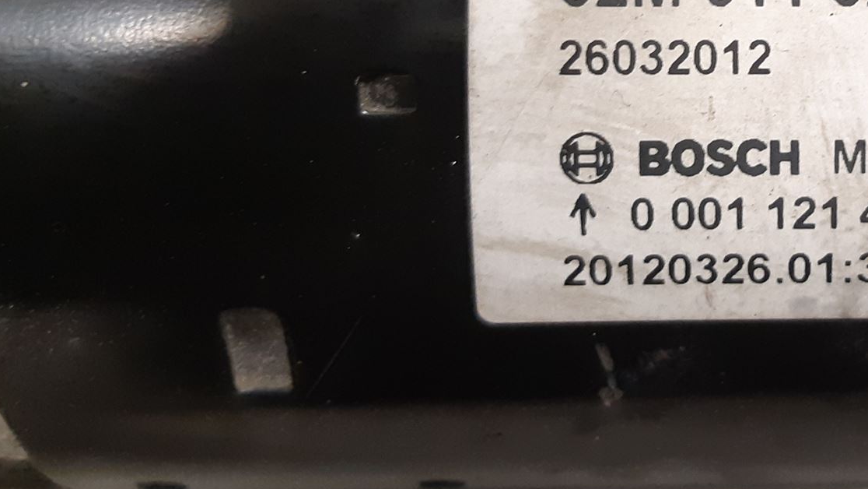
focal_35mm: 52
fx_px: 1197
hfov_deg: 37.3
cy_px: 48
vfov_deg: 22.5
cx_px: 779
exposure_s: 1/50
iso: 250
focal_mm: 3.93
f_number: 1.7
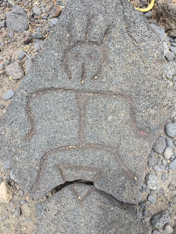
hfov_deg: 48.2
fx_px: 197
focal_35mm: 29
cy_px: 117
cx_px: 88
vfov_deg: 61.7
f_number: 2.2
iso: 32
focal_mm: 4.15
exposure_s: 1/694
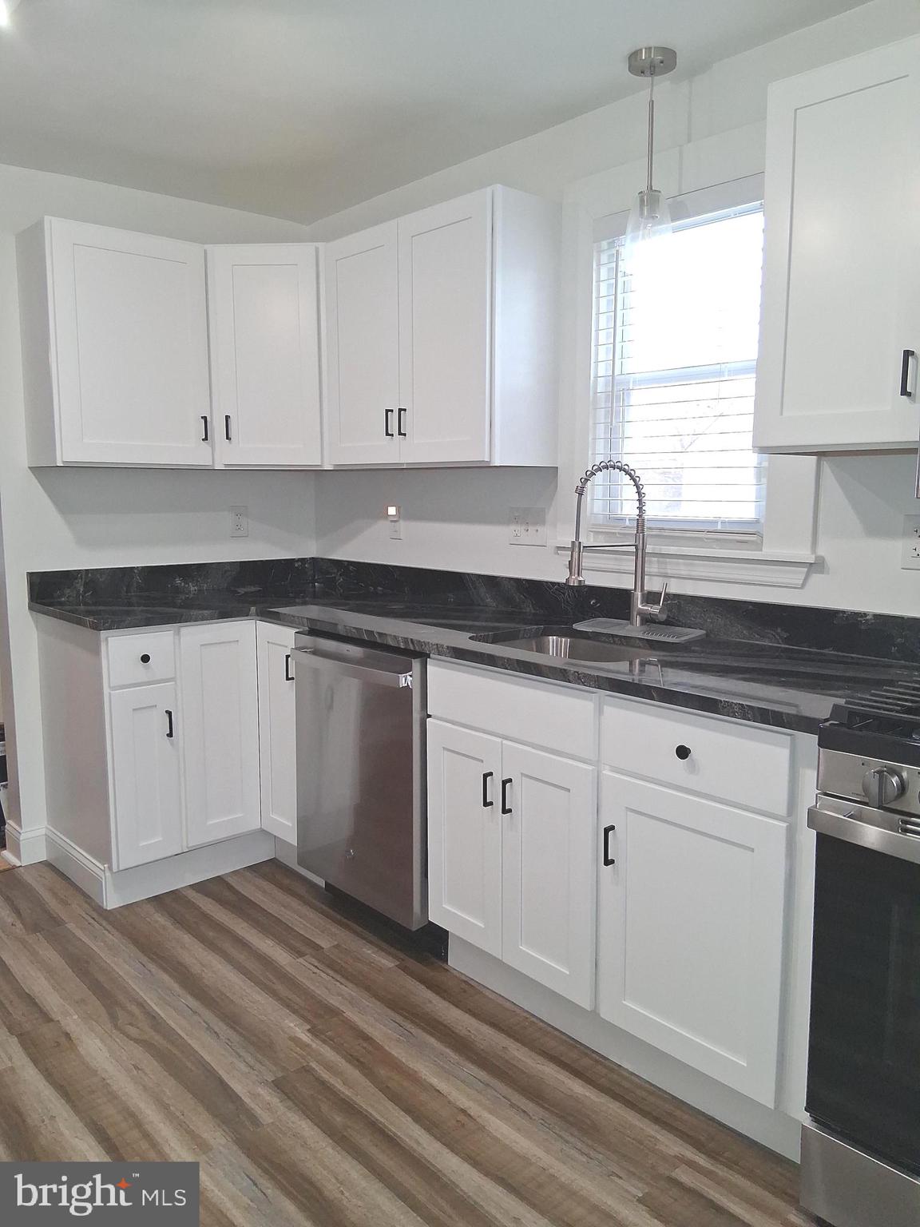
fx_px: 921
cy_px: 614
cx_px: 460
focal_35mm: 26
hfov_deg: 53.1
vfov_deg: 67.3
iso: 25
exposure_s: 1/120
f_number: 1.8
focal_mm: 3.98
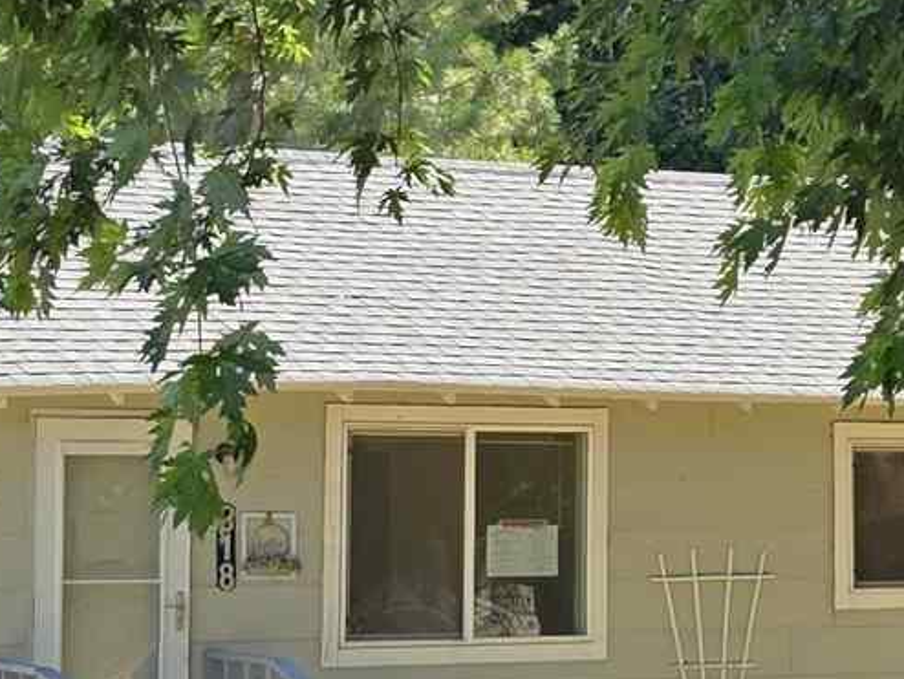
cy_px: 335
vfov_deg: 10.4
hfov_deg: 13.5
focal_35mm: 143
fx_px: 3736
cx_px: 968
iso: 80
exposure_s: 1/2321
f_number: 1.7
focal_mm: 6.3
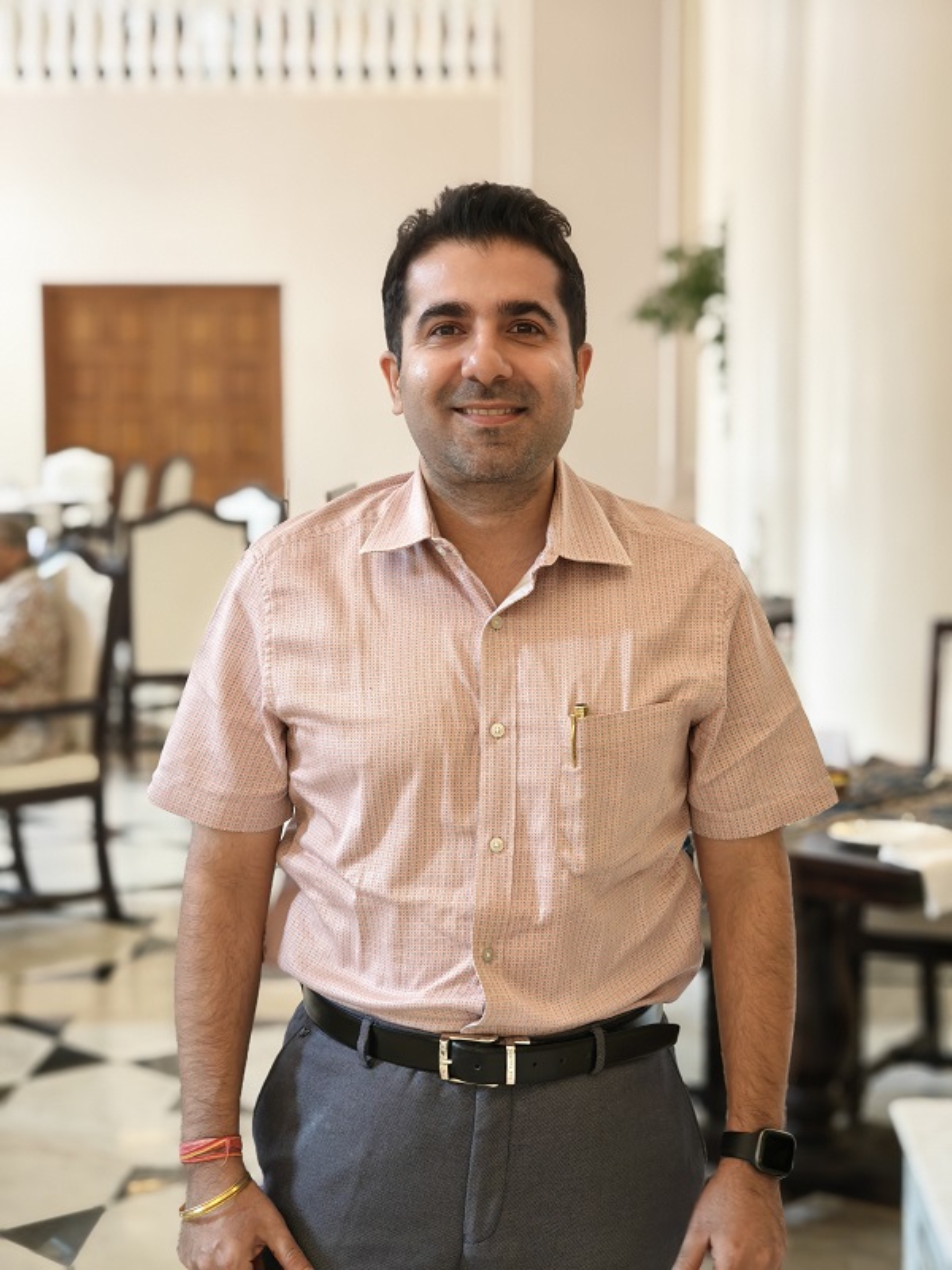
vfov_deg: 27.8
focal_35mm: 70
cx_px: 476
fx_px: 2567
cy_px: 635
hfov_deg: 21.0
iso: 640
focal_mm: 13.3
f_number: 4.5
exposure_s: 1/33
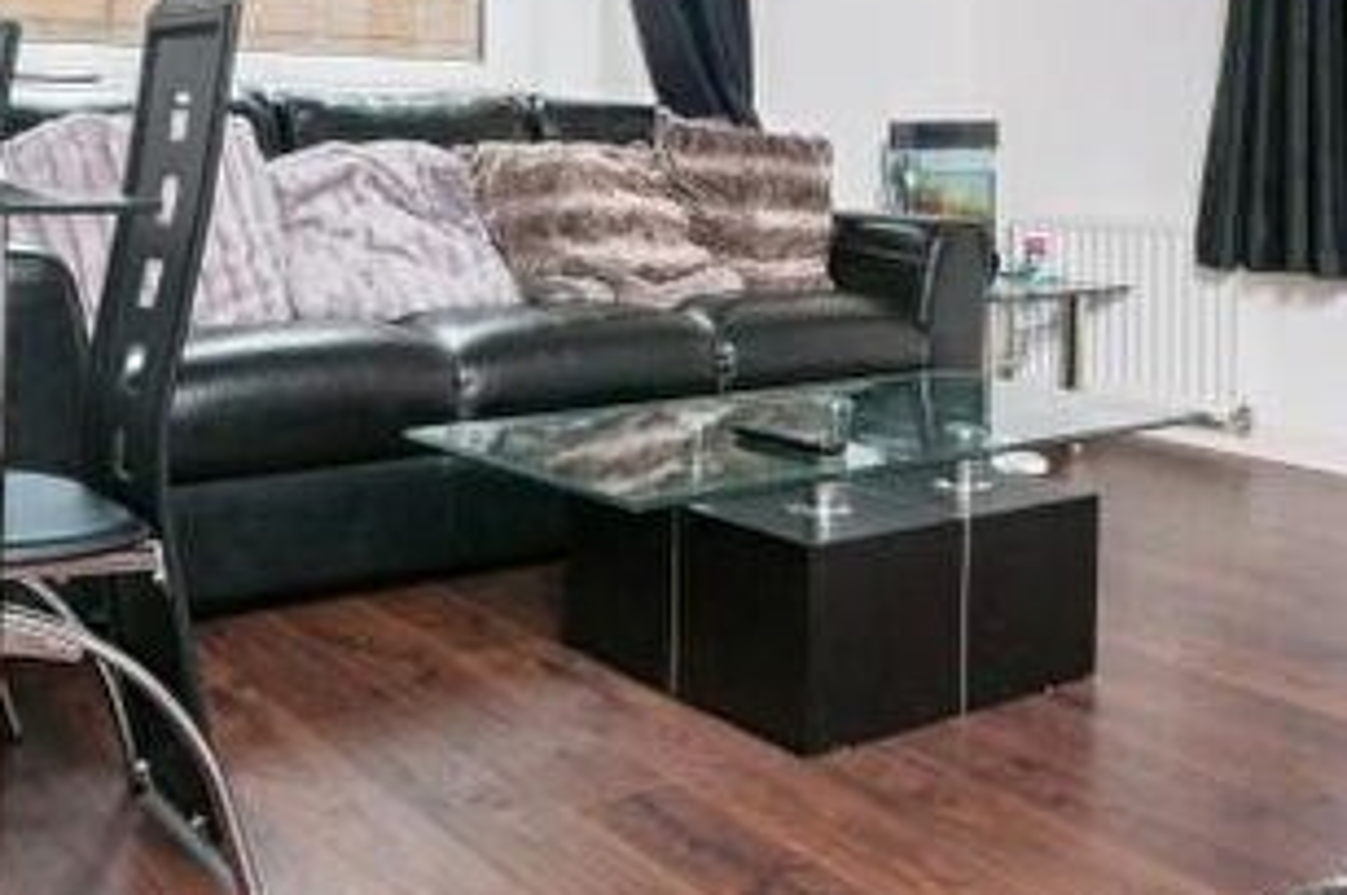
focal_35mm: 41
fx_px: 1532
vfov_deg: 31.2
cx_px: 645
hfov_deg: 47.4
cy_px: 112
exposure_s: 1/20
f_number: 11
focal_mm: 12
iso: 200
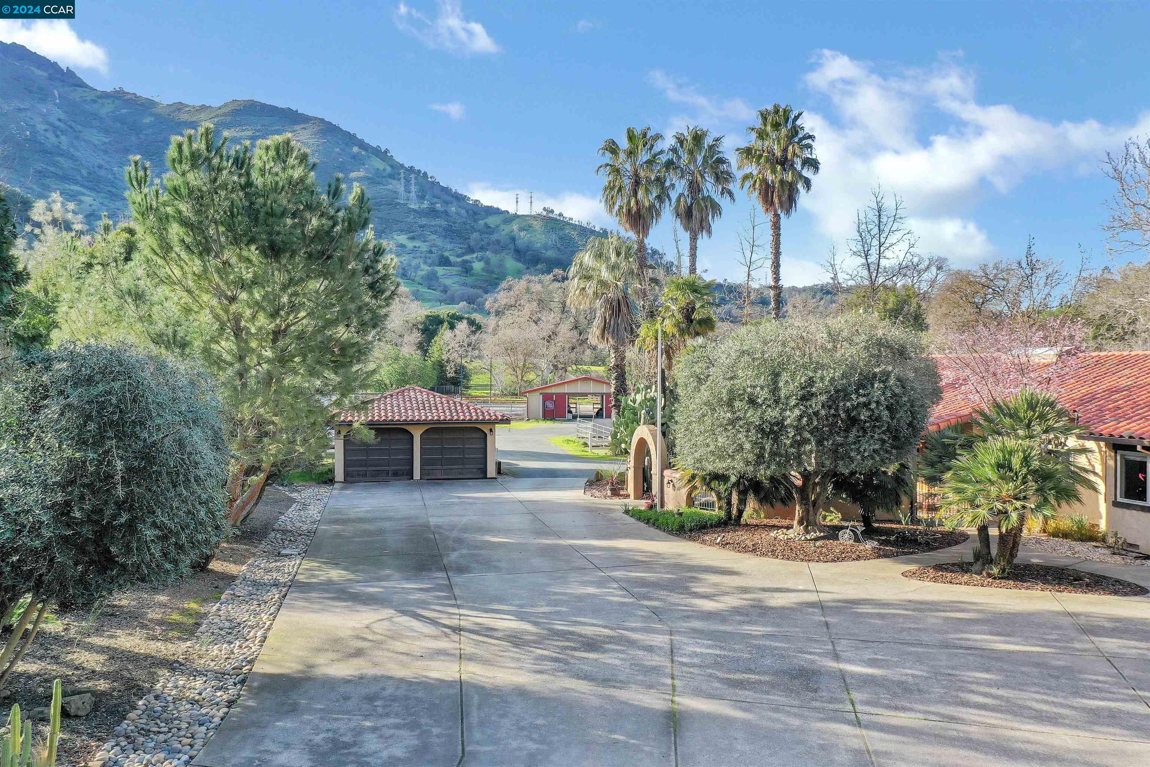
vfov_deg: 46.4
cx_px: 575
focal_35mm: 28
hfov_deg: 65.5
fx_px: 894
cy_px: 384
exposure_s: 1/200
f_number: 5
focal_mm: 10.26
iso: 100
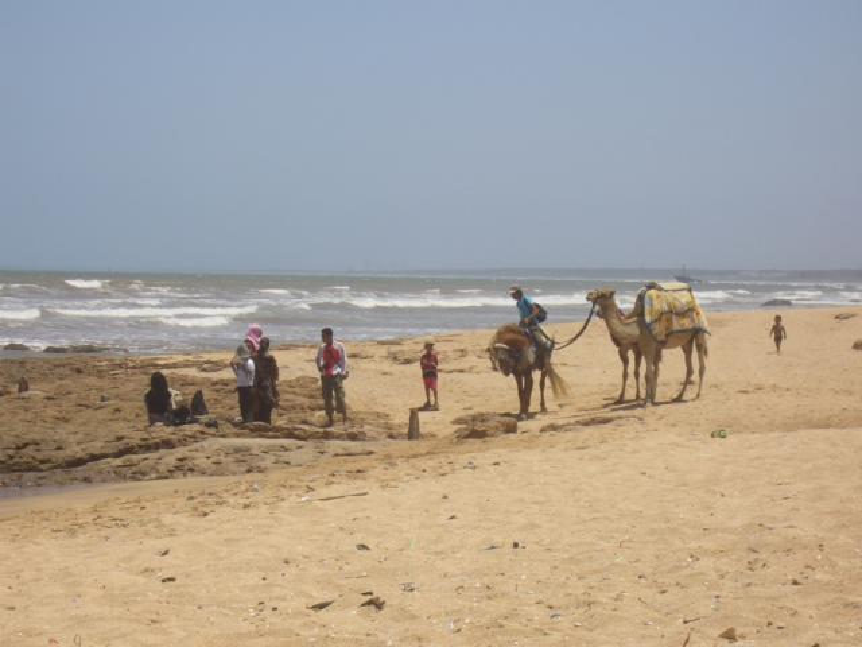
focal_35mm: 105
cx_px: 431
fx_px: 2615
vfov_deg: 14.1
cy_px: 324
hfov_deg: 18.7
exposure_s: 1/250
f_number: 7.7
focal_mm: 17.4
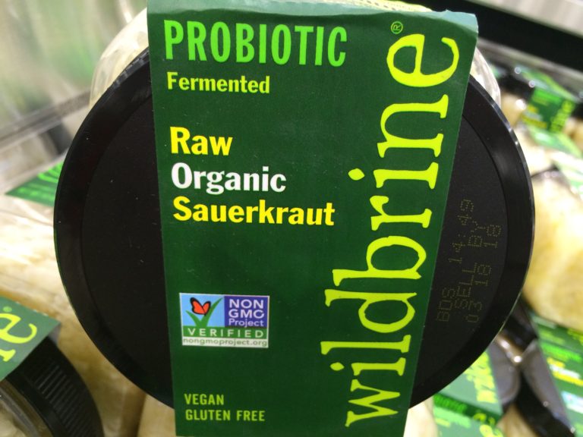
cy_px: 218
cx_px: 292
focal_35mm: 29
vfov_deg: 48.2
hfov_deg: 61.7
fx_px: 488
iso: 125
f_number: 2.2
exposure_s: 1/30
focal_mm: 4.15
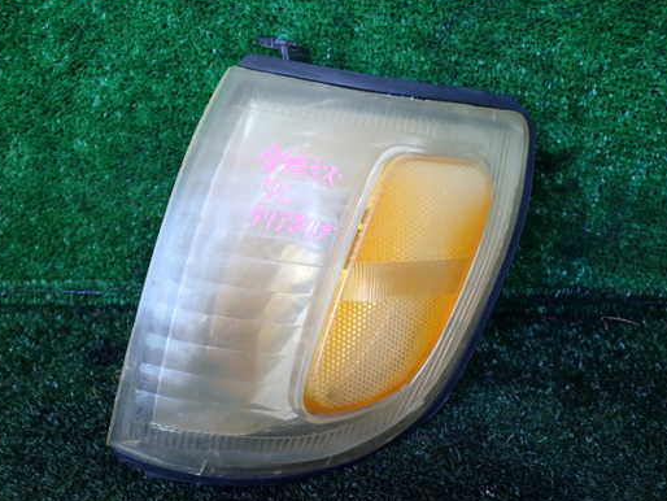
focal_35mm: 35
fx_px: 675
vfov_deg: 40.7
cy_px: 258
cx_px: 308
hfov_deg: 52.6
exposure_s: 1/60
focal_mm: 5.4
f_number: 2.3
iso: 125
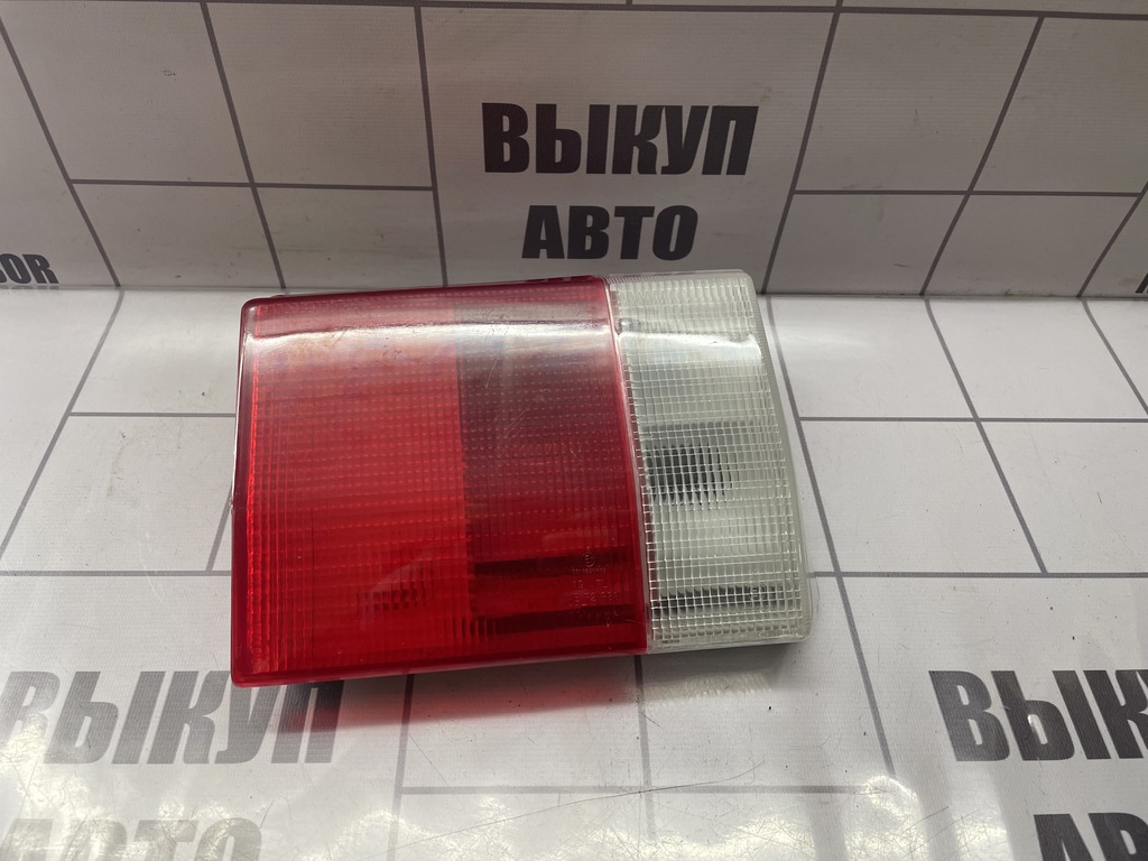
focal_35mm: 26
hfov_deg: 67.3
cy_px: 430
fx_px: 862
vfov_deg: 53.1
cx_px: 574
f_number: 1.6
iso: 80
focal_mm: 4.2
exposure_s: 1/100
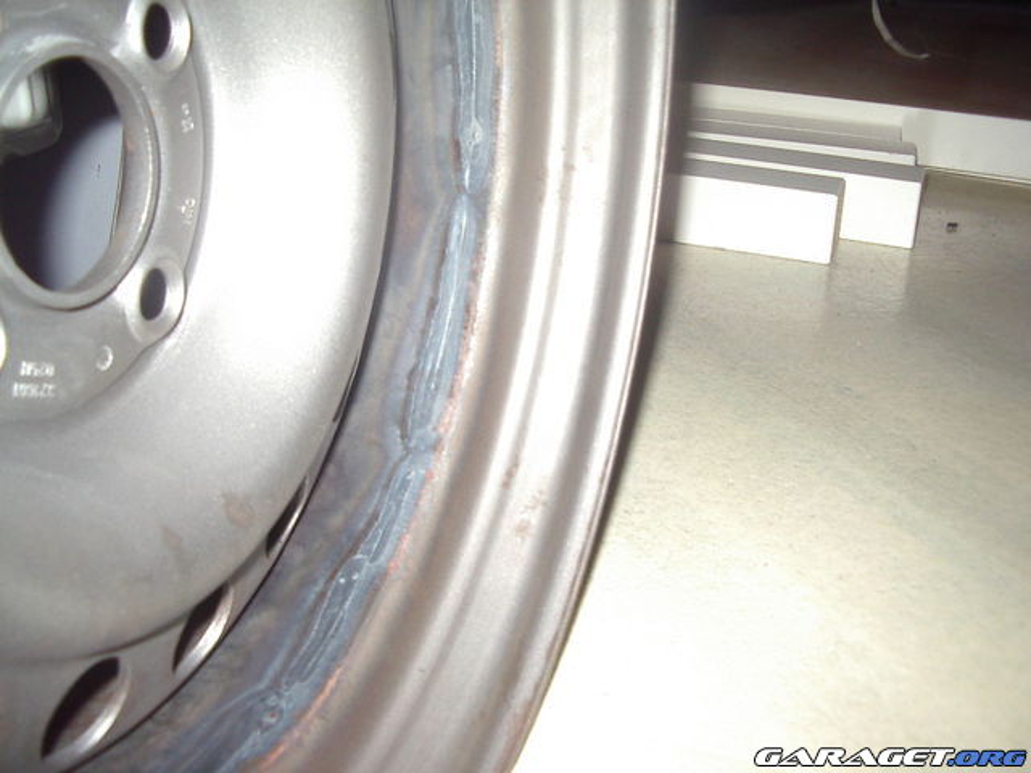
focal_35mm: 38
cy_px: 386
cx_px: 516
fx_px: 1132
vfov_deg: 37.7
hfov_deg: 49.0
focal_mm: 5.8
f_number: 2.6
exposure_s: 1/60
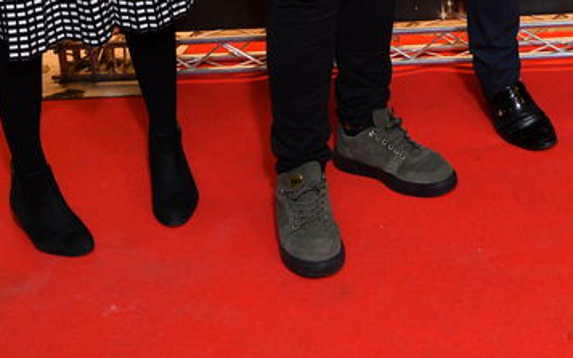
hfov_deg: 20.6
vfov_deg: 12.0
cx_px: 631
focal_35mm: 96
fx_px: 1499
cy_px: -372
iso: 640
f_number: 3.5
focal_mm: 24
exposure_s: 1/250
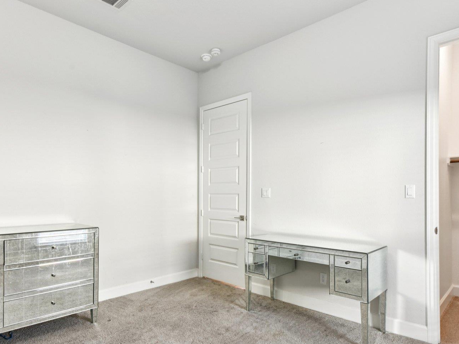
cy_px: 196
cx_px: 214
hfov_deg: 73.8
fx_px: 305
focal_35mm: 23
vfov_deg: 58.7
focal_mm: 15
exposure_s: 1/25
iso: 400
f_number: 8
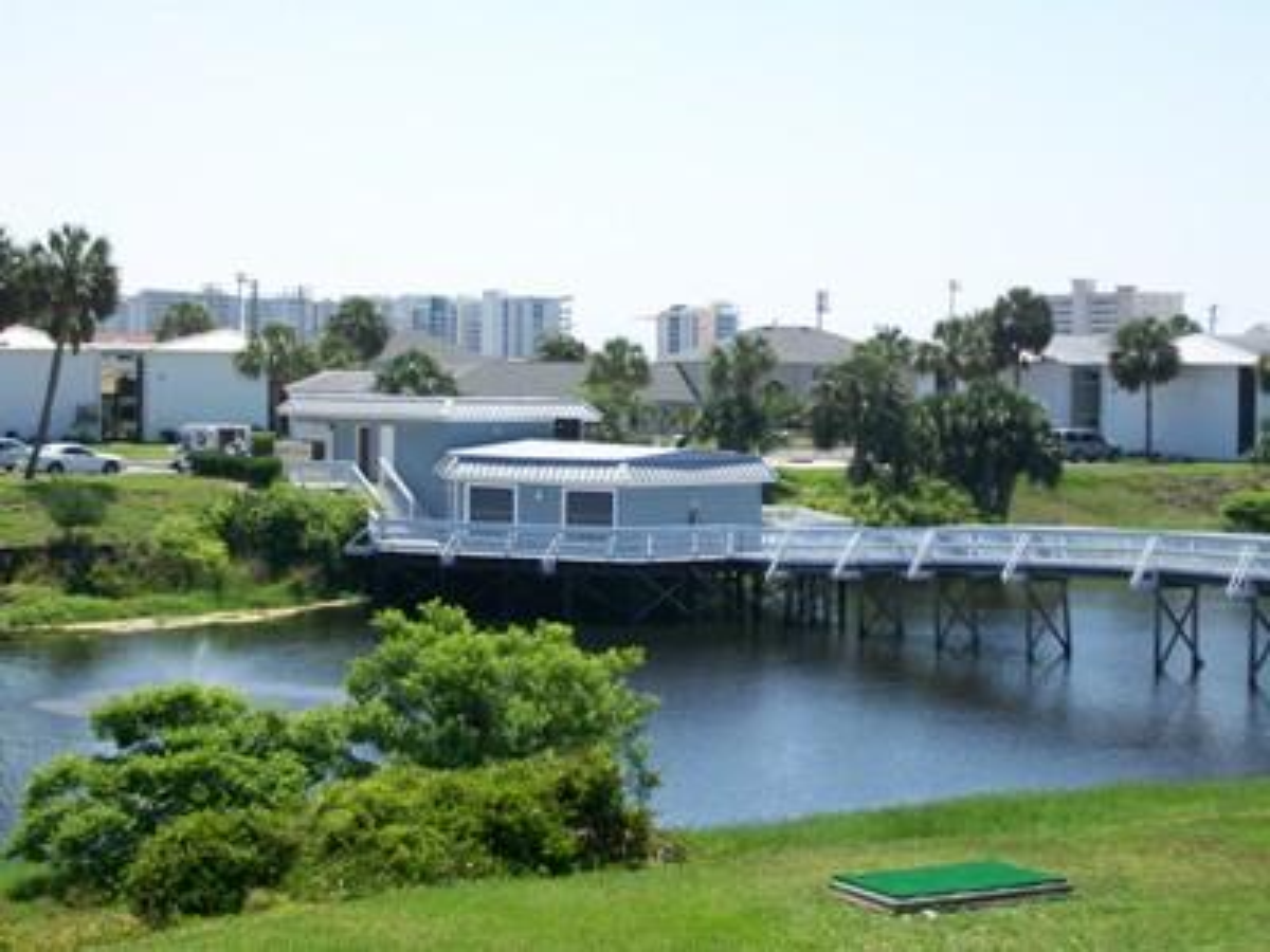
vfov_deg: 21.0
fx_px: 2568
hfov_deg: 27.8
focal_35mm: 70
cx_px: 635
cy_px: 476
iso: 64
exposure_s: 1/640
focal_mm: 11.6
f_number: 3.8
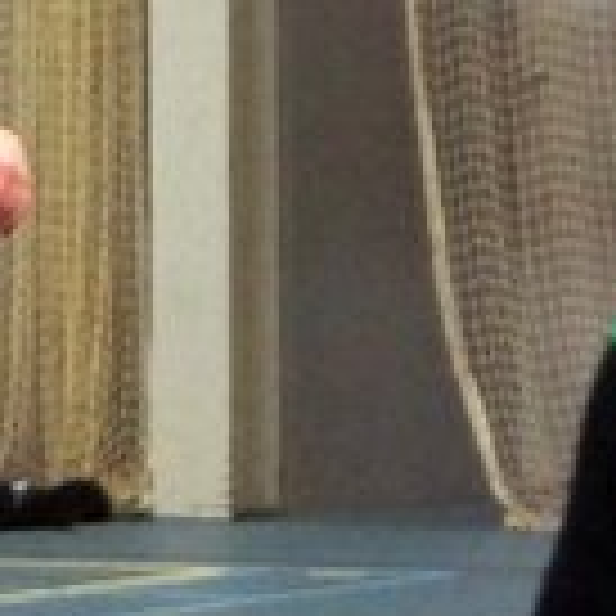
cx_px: -36
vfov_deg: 4.6
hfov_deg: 4.6
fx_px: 7671
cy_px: 378
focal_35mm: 381
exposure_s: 1/320
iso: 1600
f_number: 2.8
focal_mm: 40
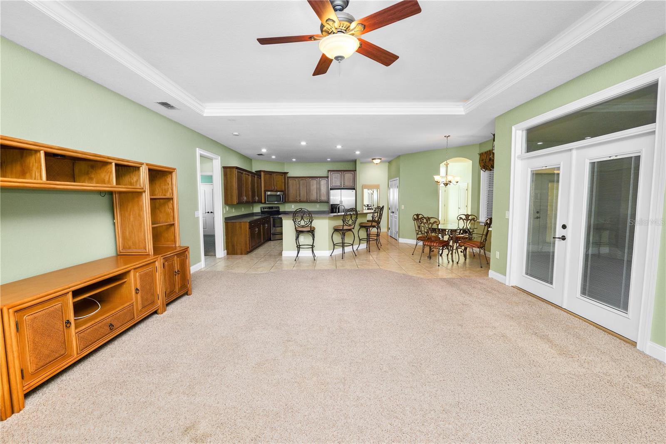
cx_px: 333
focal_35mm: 14
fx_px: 259
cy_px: 222
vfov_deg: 81.2
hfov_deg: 104.3
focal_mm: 14
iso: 400
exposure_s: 1/60
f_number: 5.6
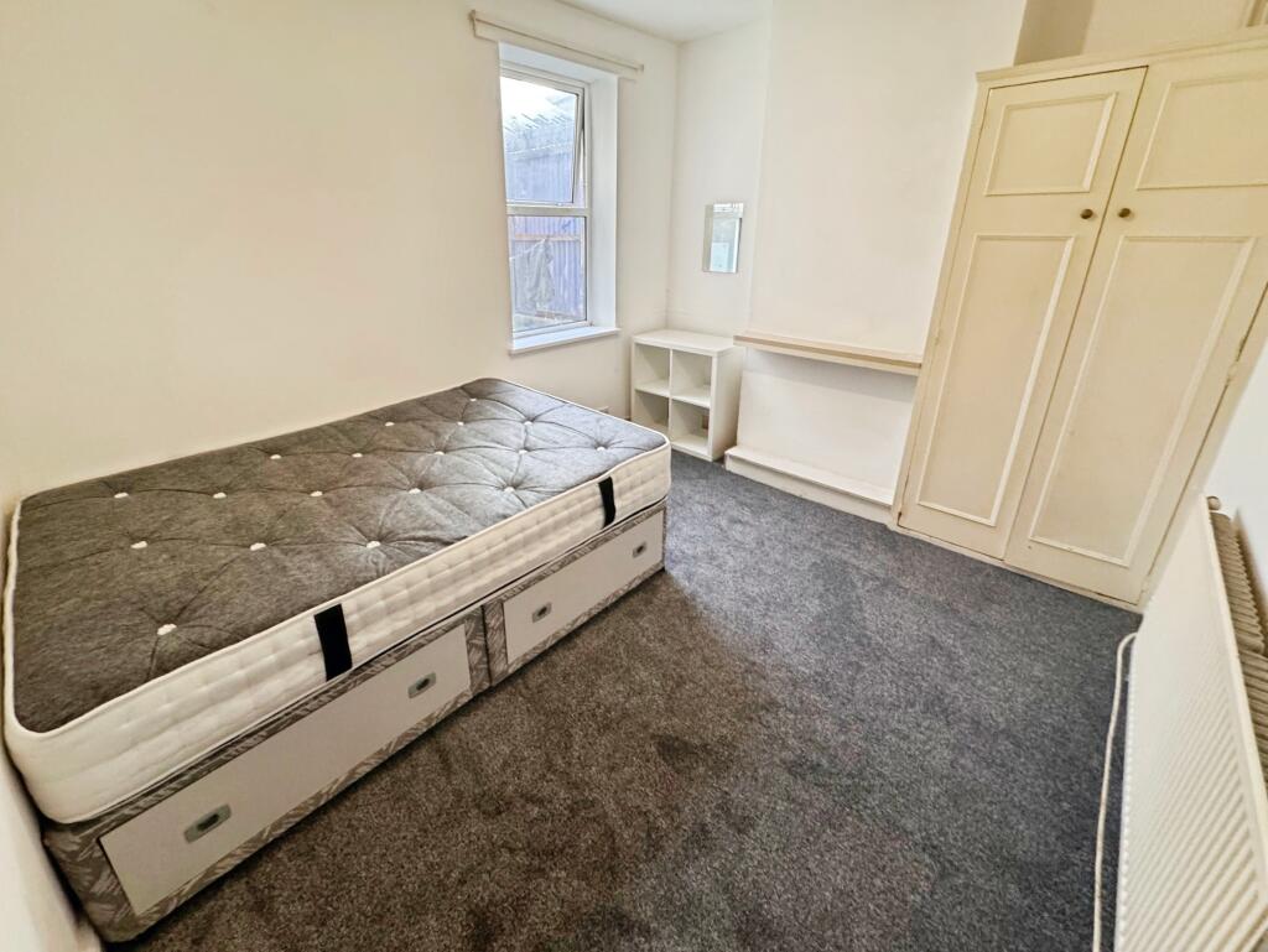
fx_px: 513
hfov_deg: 102.0
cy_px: 476
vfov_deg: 85.7
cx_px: 634
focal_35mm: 14
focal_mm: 2.22
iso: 320
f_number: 2.2
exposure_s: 1/50
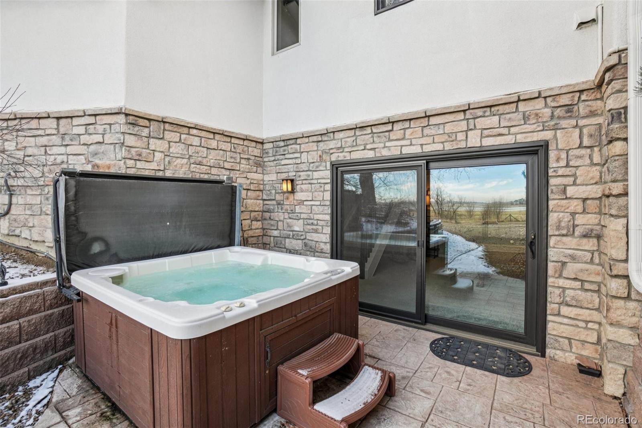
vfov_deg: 72.0
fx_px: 294
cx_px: 321
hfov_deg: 95.0
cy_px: 214
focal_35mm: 16
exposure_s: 1/125
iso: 400
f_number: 8
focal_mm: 11
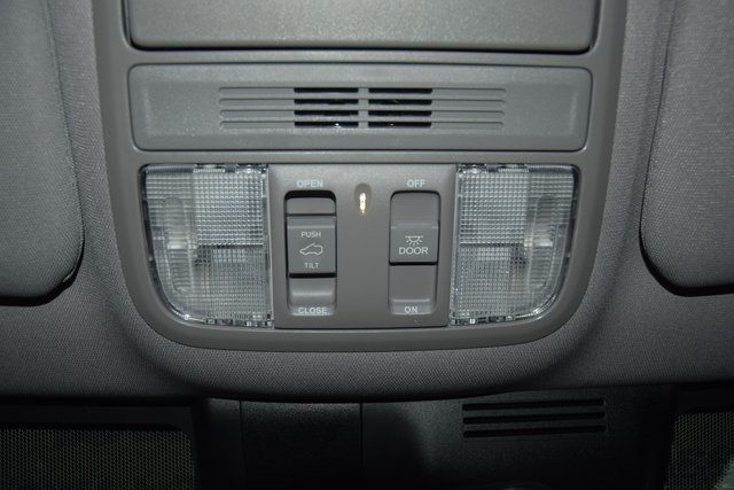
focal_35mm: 36
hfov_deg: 53.1
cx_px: 367
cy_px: 245
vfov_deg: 36.9
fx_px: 734
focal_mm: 24
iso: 220
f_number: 3.8
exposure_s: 1/50
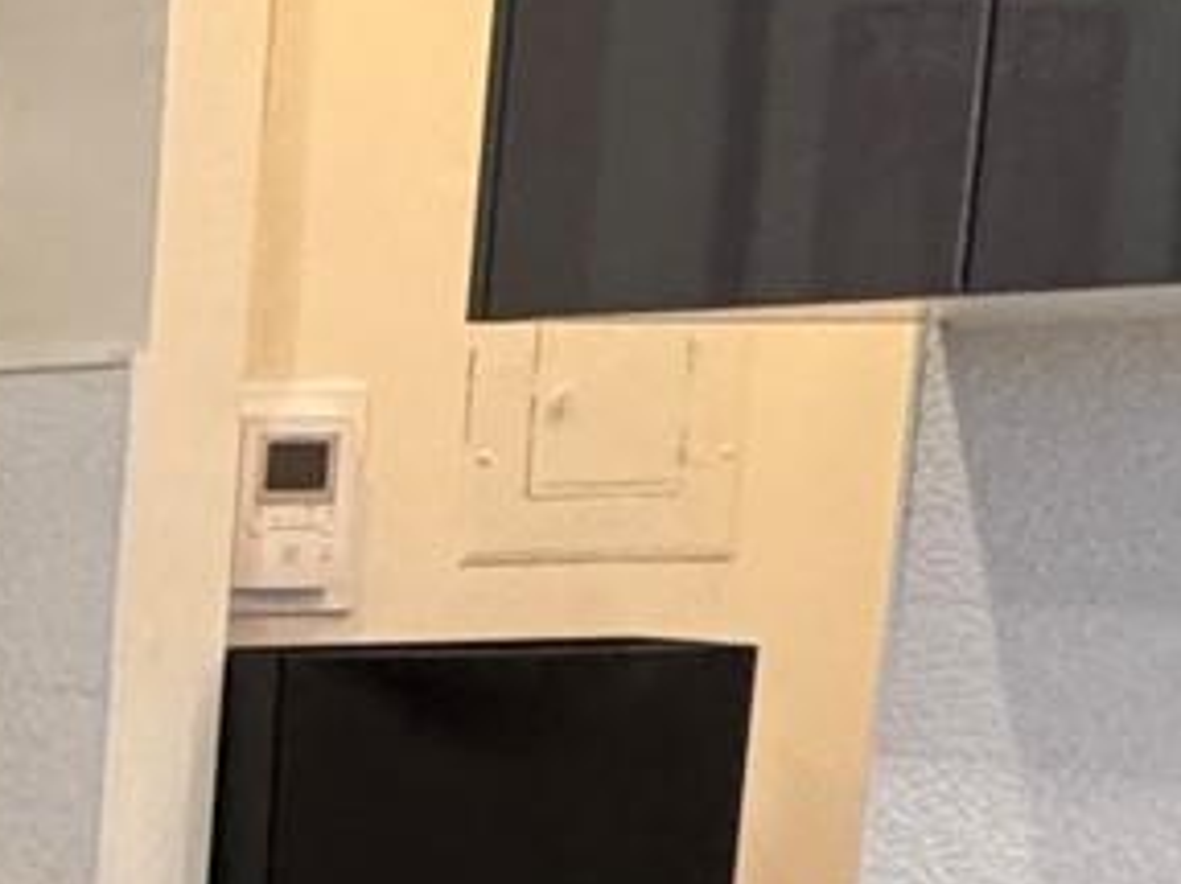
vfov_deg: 14.4
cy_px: 999
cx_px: -1642
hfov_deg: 13.9
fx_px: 3410
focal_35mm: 100
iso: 320
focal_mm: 2.22
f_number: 2.2
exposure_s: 1/60
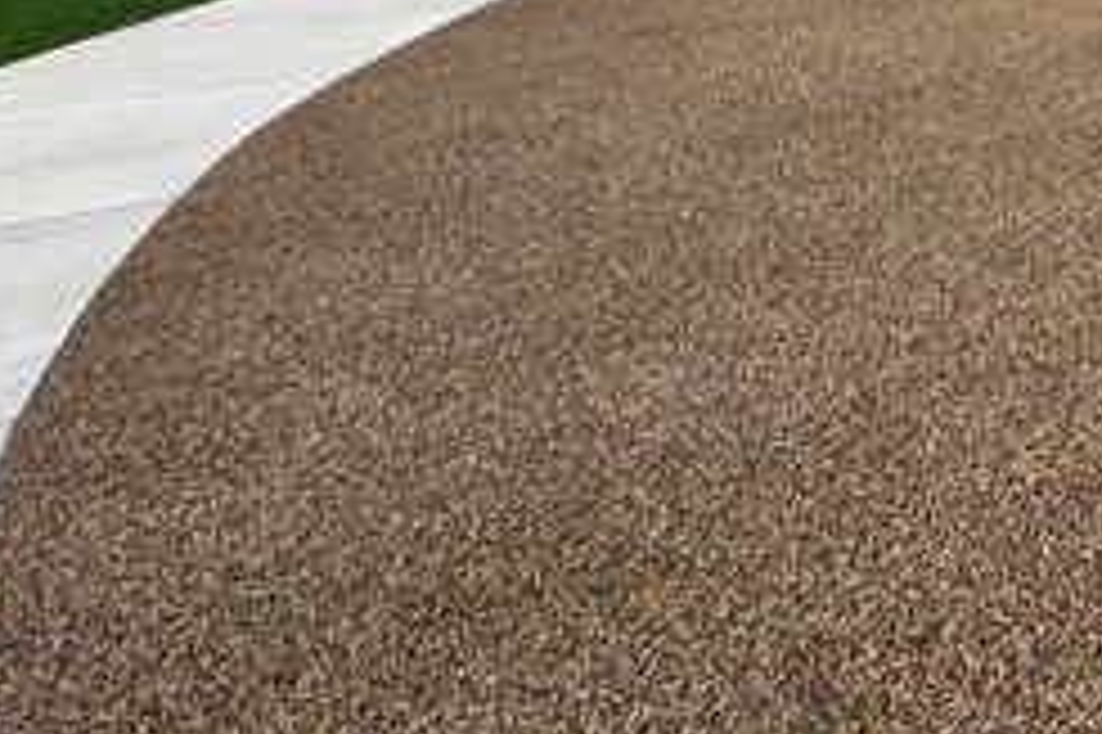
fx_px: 1162
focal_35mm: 38
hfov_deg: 36.3
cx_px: 1385
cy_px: -329
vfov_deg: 26.6
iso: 40
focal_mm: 2.22
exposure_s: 1/2028
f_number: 2.2
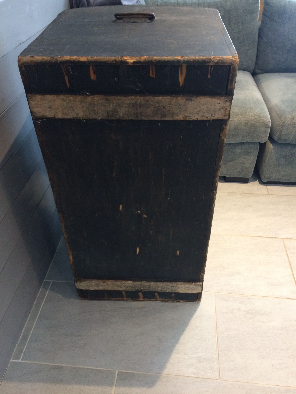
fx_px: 331
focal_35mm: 29
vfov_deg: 61.7
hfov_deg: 48.2
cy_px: 197
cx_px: 148
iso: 250
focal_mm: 4.15
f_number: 2.2
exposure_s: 1/33
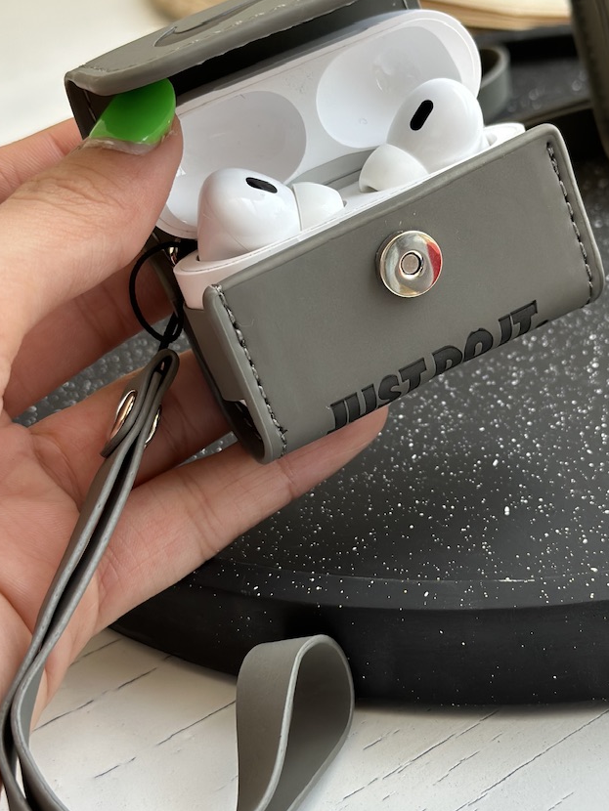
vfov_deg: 26.3
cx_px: 430
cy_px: 375
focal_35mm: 74
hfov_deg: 19.8
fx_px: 1735
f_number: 1.78
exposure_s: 1/568
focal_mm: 6.86
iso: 80
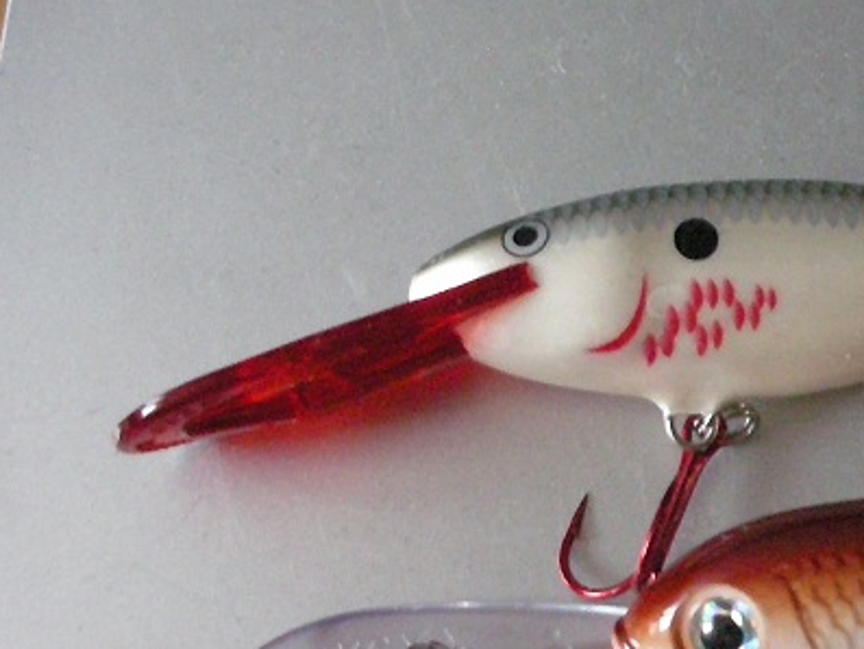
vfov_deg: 17.3
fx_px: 2122
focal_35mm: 85
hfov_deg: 22.6
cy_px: 416
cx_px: 719
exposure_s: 1/8.1
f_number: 3.2
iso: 538
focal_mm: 7.7
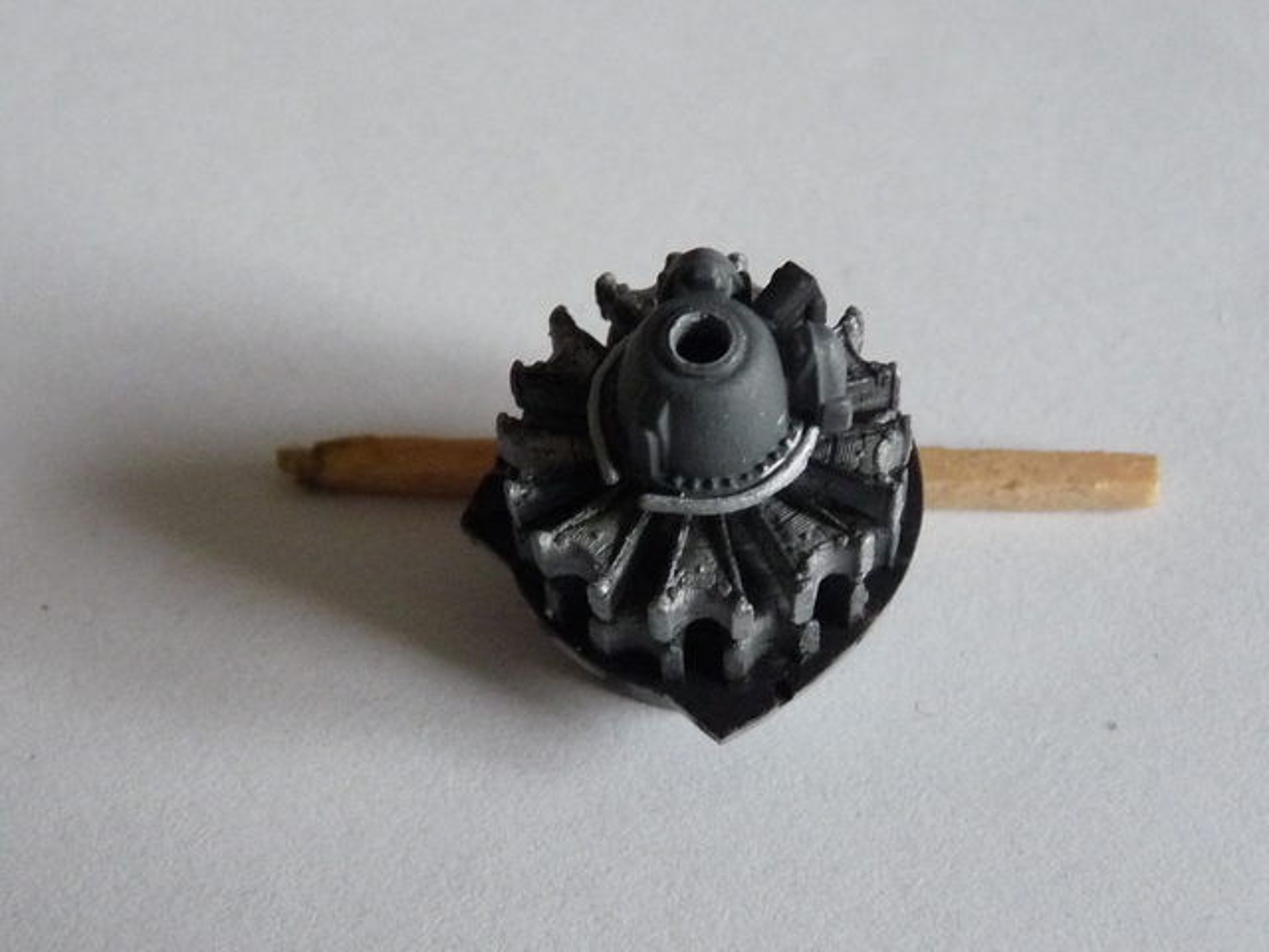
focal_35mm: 57
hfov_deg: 33.8
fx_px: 2090
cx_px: 634
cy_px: 476
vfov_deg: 25.7
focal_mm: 5.8
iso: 400
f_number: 3
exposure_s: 1/13
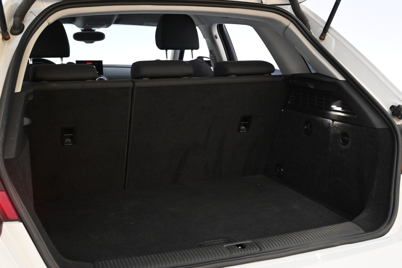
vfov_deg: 31.9
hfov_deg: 46.4
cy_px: 134
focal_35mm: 42
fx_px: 469
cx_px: 201
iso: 4000
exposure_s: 1/50
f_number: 4.5
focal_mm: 28
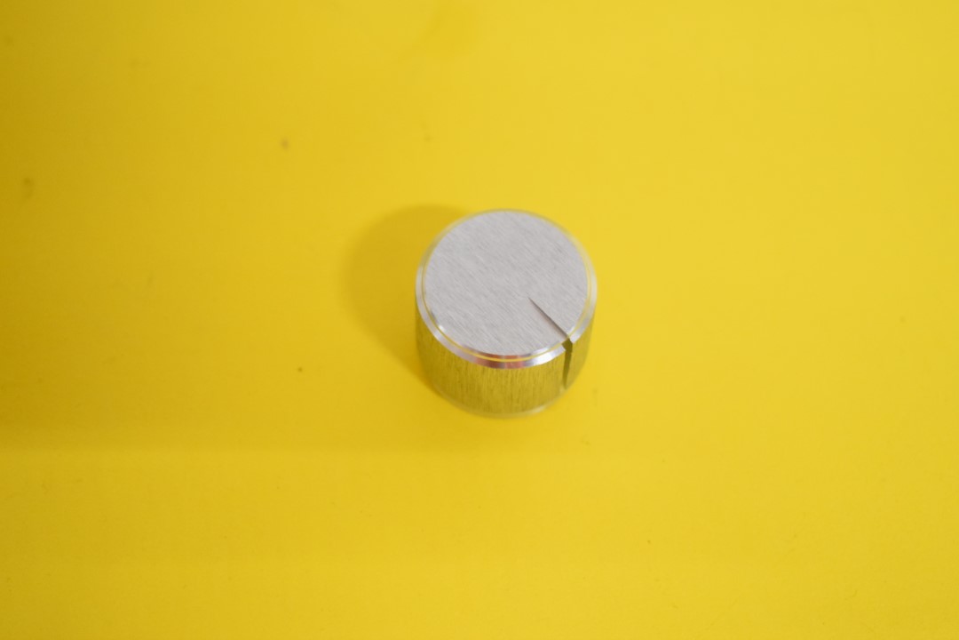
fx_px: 1798
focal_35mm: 68
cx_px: 480
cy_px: 320
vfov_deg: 20.2
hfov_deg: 29.9
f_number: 5
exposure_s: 1/125
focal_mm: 45
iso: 2800
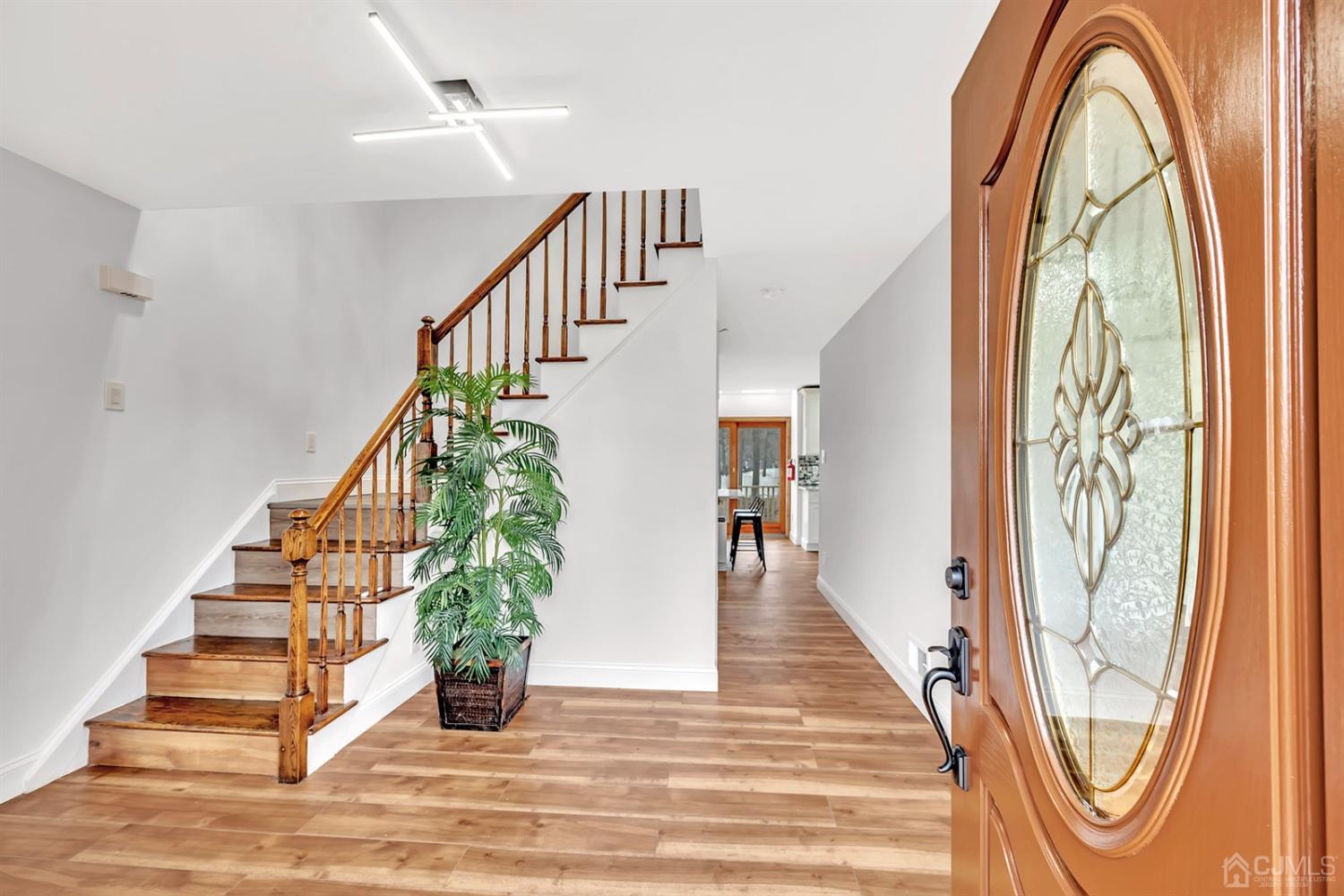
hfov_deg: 104.3
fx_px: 523
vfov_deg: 81.2
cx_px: 672
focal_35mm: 14
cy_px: 448
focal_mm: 14
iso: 200
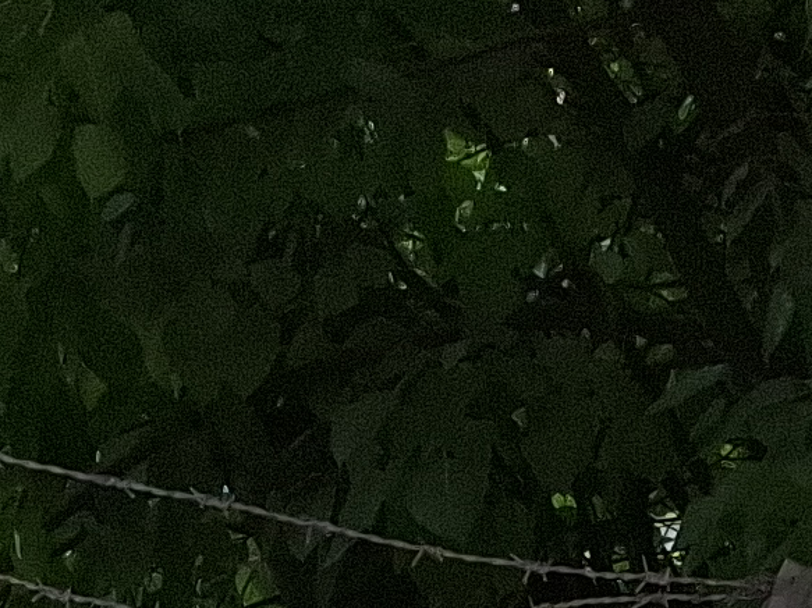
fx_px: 3776
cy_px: 2077
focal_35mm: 161
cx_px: 914
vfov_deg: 7.6
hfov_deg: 12.1
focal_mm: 5.54
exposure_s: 1/100
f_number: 1.8
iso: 200
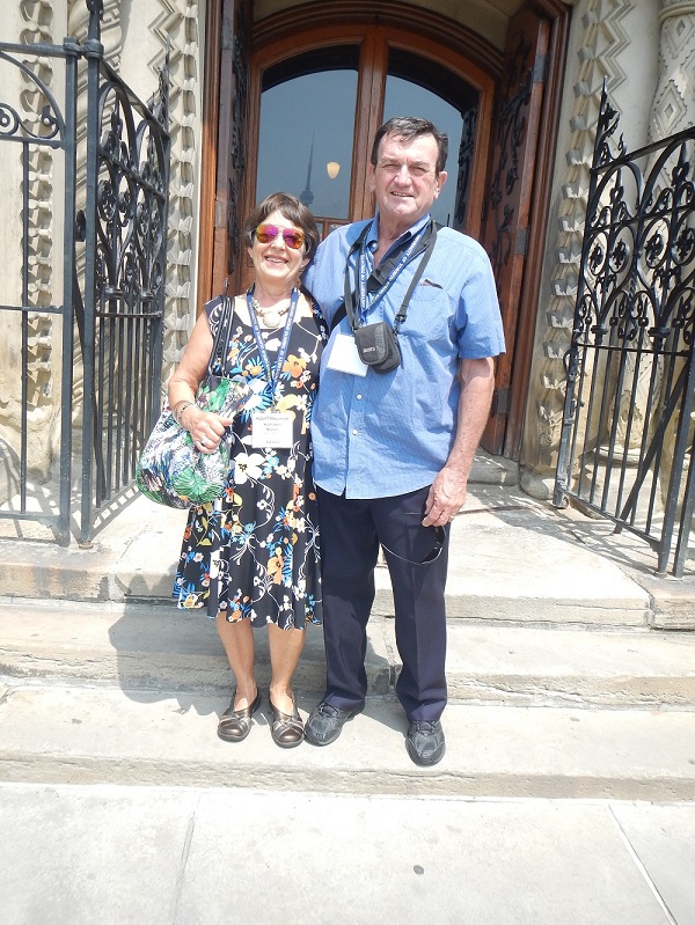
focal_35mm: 28
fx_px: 749
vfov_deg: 63.4
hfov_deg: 49.8
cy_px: 462
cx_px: 348
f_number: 3.9
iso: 125
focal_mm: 5
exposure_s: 1/400
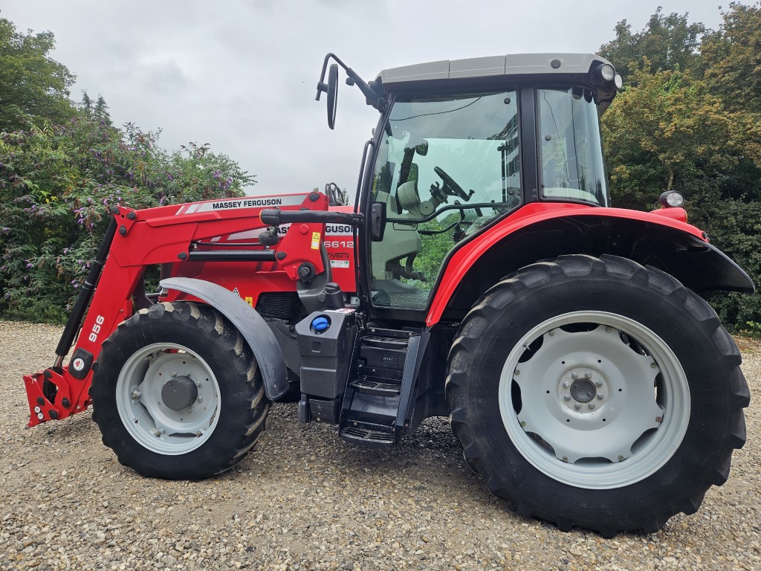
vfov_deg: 58.9
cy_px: 286
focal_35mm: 23
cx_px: 380
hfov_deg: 73.9
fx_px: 506
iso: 25
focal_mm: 5.4
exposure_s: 1/278
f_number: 1.8
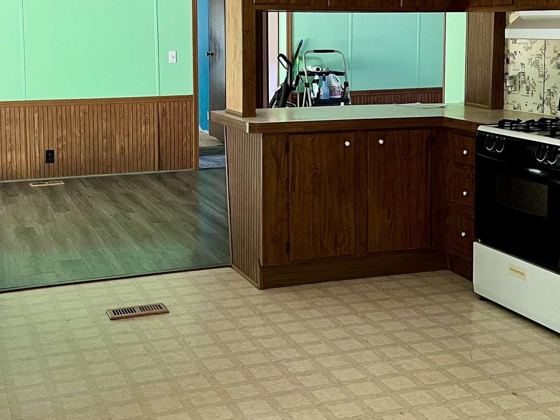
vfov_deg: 26.2
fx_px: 890
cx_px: 272
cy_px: 105
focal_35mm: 55
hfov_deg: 34.9
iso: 250
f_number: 1.5
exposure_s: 1/60
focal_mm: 5.7
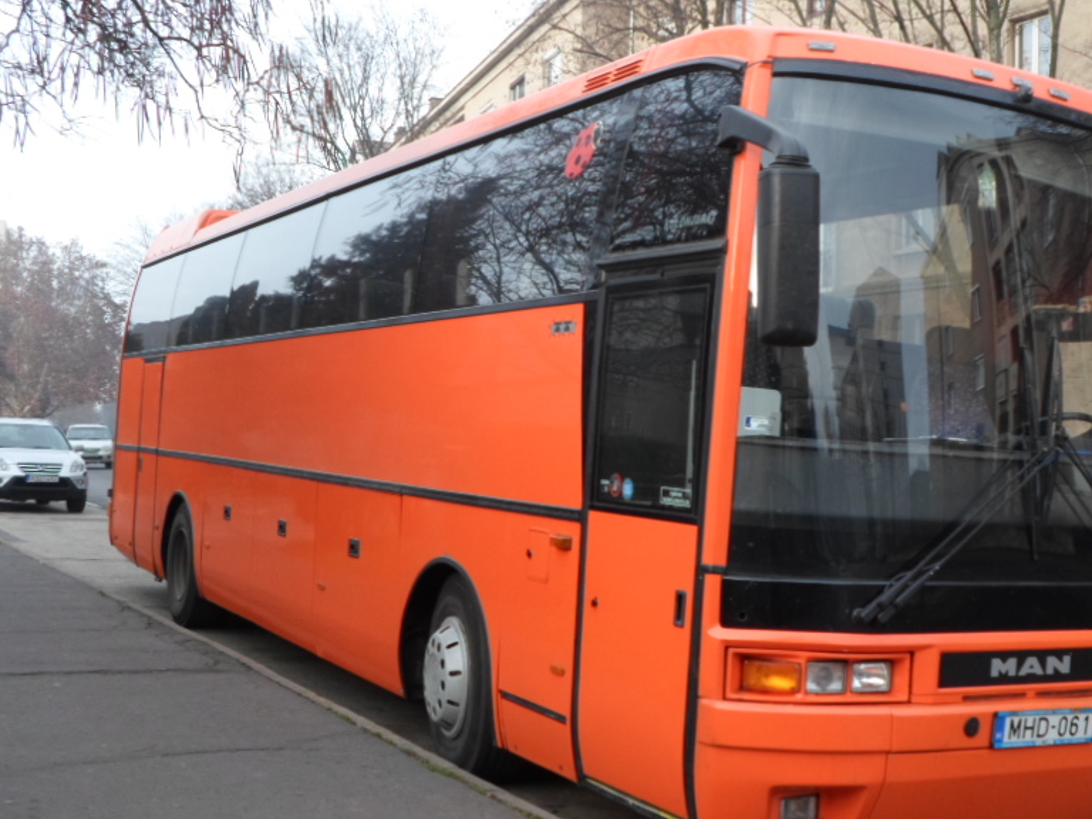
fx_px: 1514
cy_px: 419
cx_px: 718
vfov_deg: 30.3
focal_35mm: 48
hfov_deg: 39.2
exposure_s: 1/90
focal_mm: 6.5
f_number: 3
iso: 80
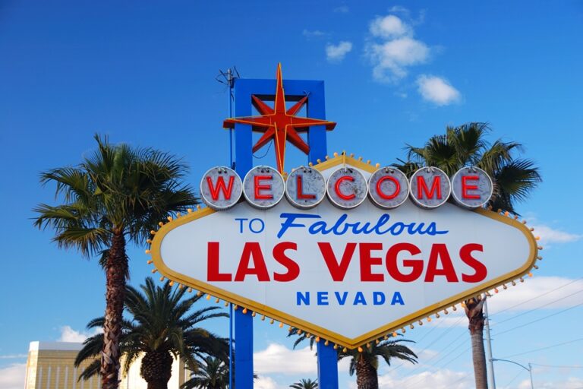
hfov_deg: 37.9
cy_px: 194
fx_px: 850
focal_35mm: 52
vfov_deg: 25.8
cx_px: 292
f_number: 4.2
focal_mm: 35
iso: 100
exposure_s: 1/100
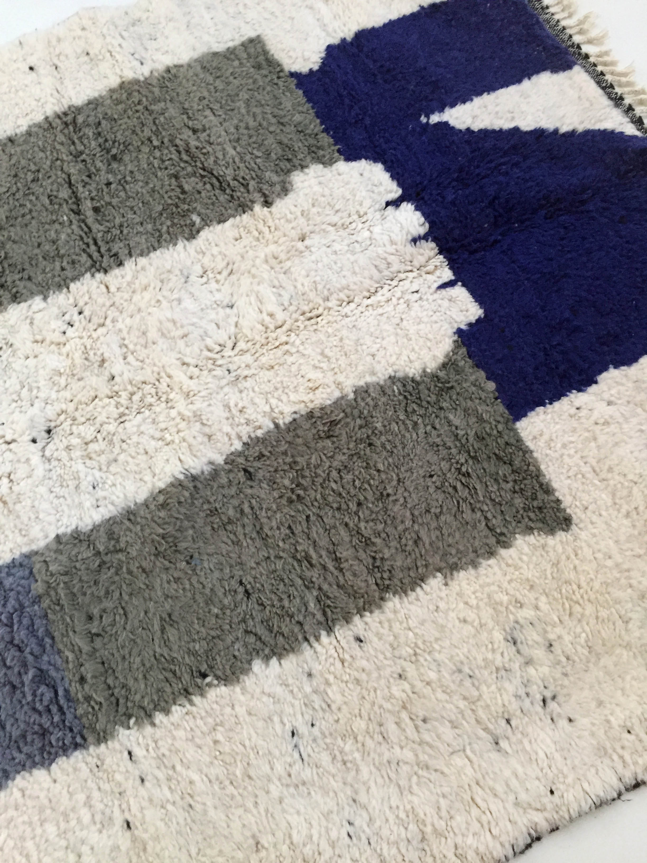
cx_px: 324
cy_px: 432
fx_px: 723
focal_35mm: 29
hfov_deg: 48.2
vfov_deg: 61.7
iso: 250
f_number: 2.2
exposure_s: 1/20
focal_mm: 4.15
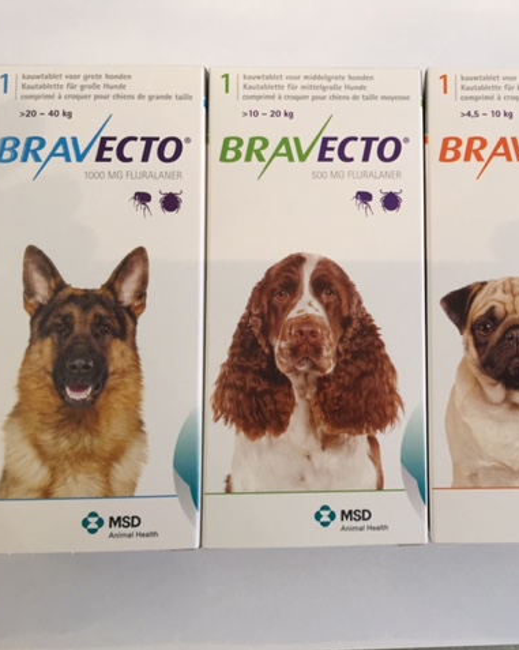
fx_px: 730
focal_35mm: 38
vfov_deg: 48.0
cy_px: 324
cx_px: 418
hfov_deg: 37.7
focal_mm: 4.15
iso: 200
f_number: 2.2
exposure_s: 1/33
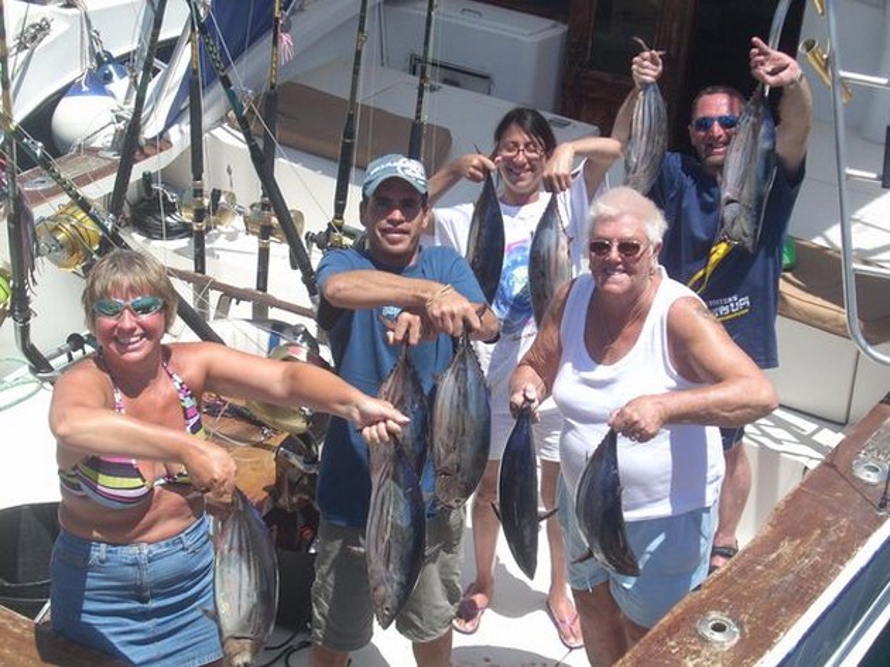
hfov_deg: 29.8
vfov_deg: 22.6
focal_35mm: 65
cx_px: 445
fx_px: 1671
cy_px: 334
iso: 64
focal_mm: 10.7
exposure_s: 1/162
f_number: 7.6
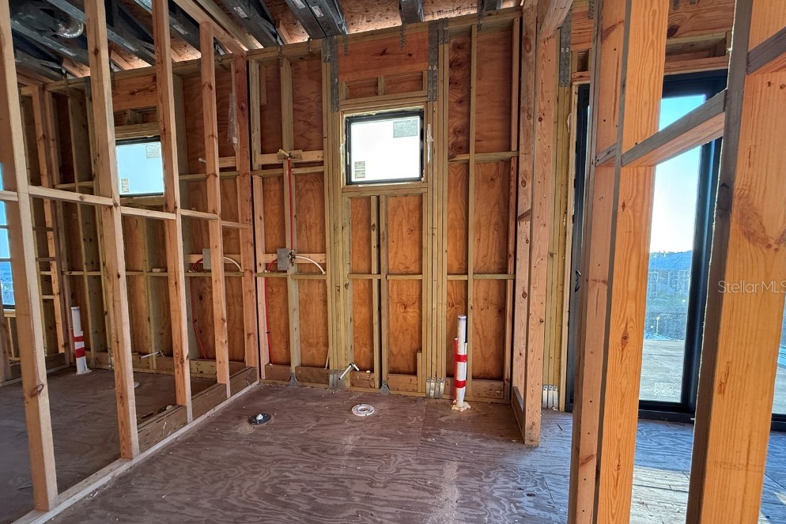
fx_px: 328
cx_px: 387
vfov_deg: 77.2
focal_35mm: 15
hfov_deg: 100.4
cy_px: 286
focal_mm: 2.22
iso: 320
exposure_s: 1/99
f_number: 2.2
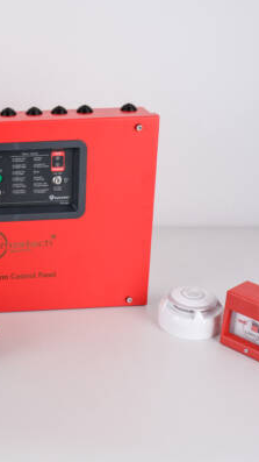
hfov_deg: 20.2
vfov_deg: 36.6
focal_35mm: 57
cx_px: -21
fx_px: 697
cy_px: 230
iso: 200
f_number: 8
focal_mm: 24.2
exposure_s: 1/30
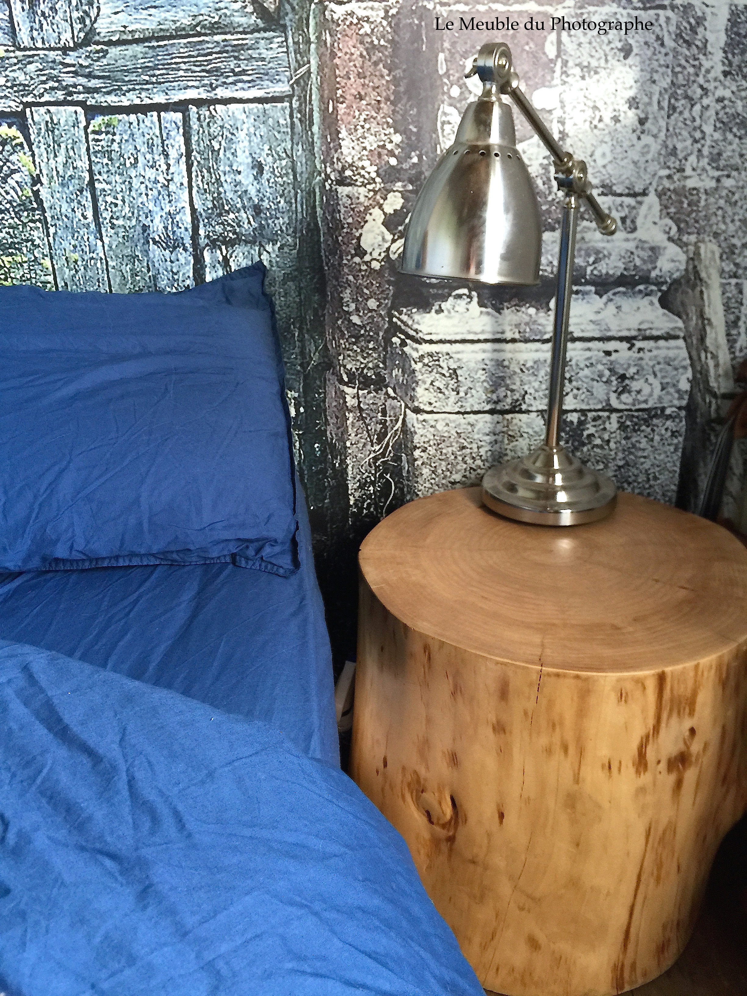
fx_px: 834
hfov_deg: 48.2
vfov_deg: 61.7
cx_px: 374
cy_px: 498
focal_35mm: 29
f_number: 2.2
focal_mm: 4.15
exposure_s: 1/17
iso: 80
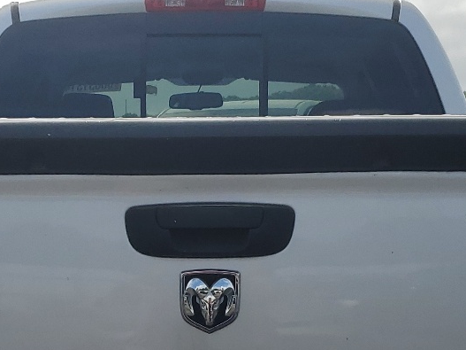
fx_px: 1063
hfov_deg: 24.7
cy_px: 424
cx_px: 181
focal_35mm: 79
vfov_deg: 17.7
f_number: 1.5
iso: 50
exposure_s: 1/5000
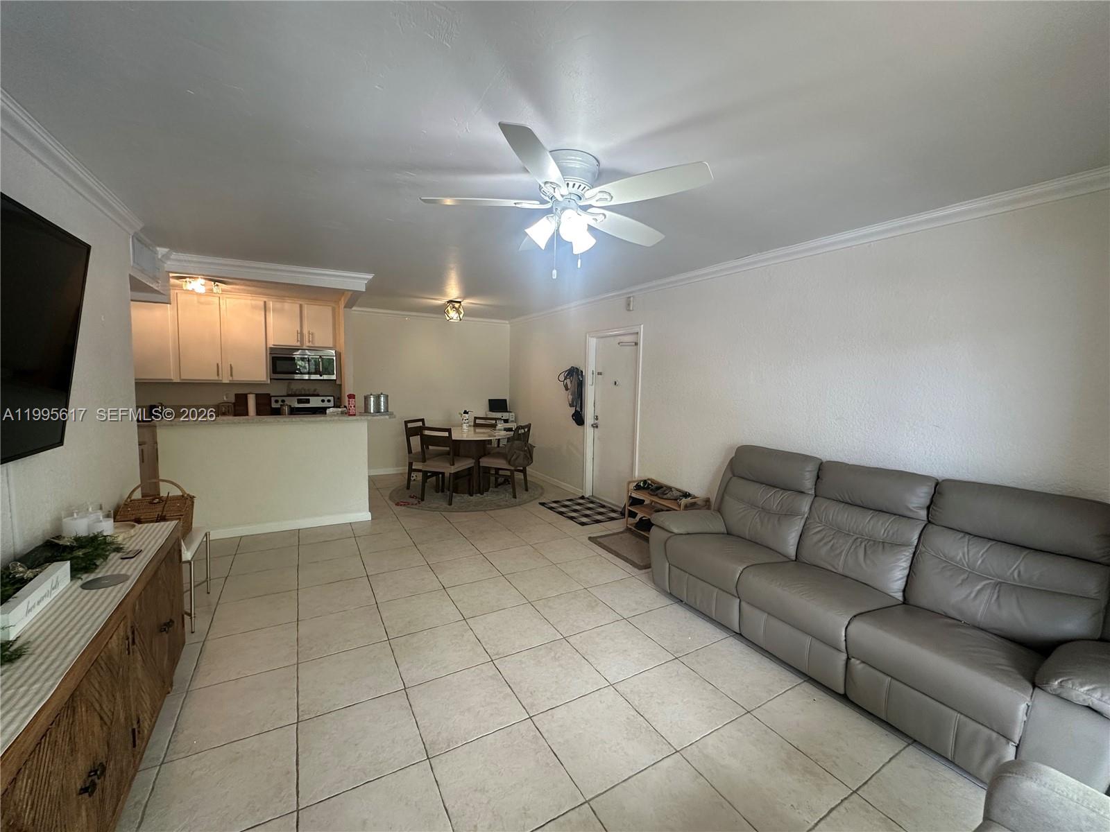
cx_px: 555
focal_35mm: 14
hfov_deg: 102.1
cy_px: 416
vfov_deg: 85.7
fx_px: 449
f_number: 2.2
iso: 160
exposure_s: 1/60
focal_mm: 2.22
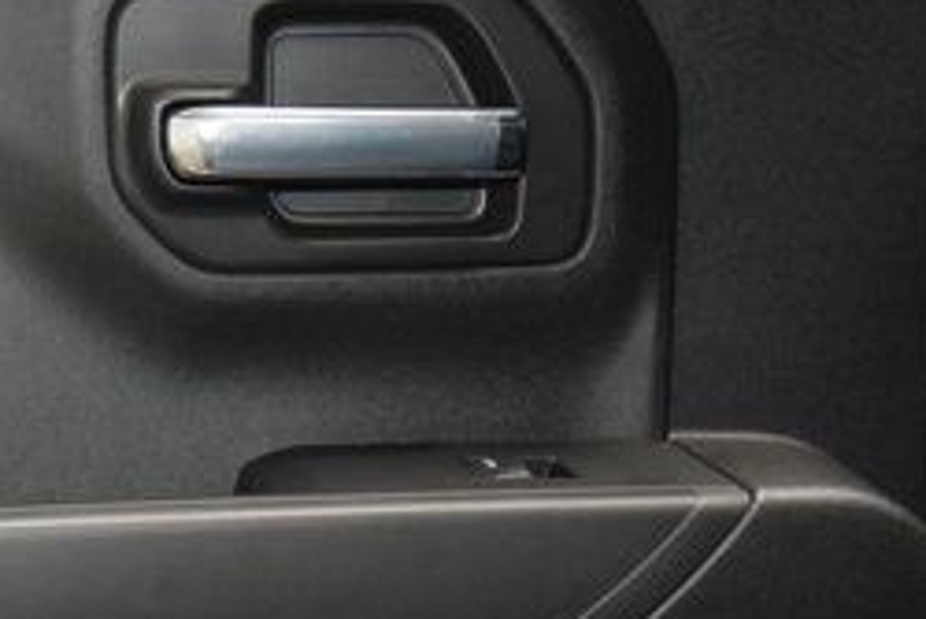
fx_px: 2368
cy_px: 654
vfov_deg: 14.6
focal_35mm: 92
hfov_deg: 21.1
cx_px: -63
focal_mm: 24
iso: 2800
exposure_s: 1/100
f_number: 3.8
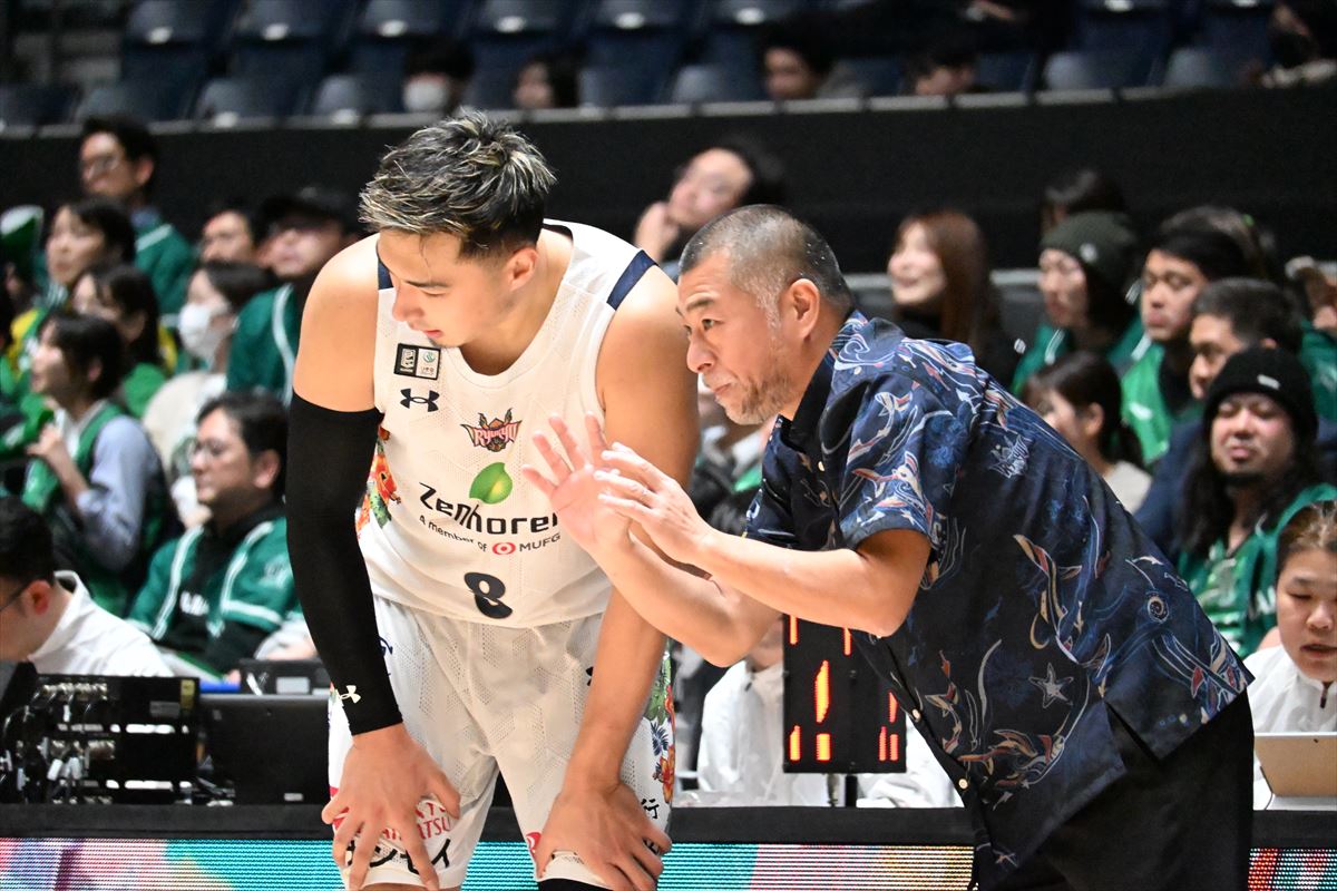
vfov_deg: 3.7
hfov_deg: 5.5
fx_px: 13926
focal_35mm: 375
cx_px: 668
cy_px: 446
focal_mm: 250
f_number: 6.3
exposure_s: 1/1000
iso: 20000
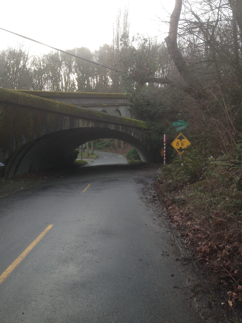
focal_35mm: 33
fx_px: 308
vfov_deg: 55.4
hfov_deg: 42.9
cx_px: 121
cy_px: 162
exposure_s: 1/120
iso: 50
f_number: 2.4
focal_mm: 4.12
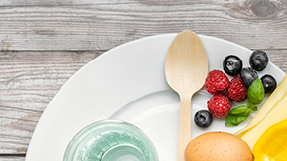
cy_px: 188
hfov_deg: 19.6
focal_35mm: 107
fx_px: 814
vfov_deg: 11.1
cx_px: 262
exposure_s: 1/125
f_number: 4.5
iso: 125
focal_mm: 50
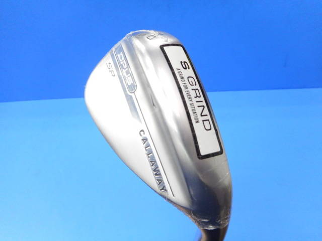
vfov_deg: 54.9
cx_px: 161
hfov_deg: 69.4
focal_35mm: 25
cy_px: 120
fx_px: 233
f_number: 3.7
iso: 140
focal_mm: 4.5
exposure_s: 1/30
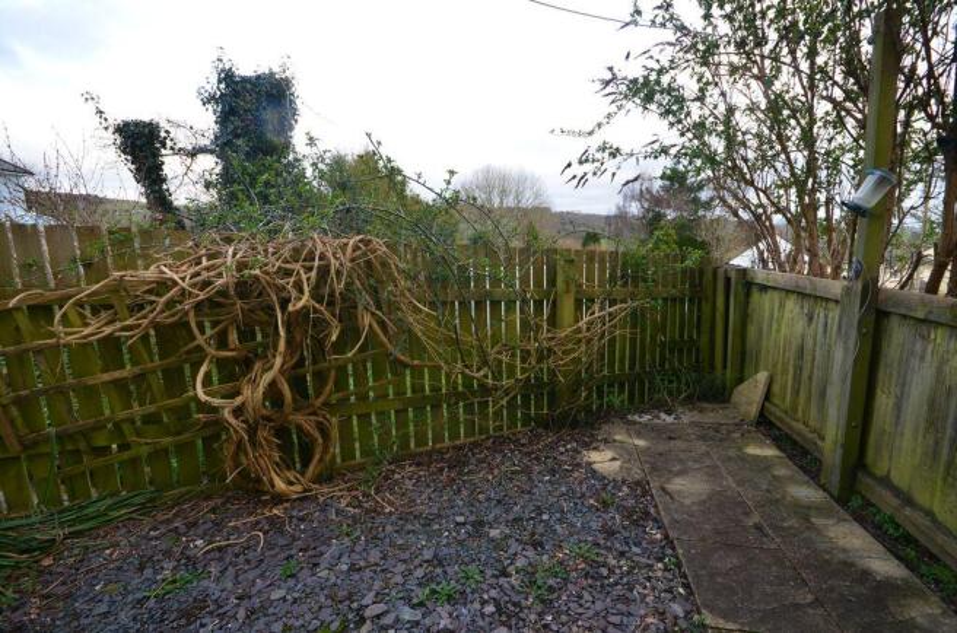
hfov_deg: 100.5
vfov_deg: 77.0
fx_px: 398
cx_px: 478
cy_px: 316
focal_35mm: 15
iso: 400
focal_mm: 10
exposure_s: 1/100
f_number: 9
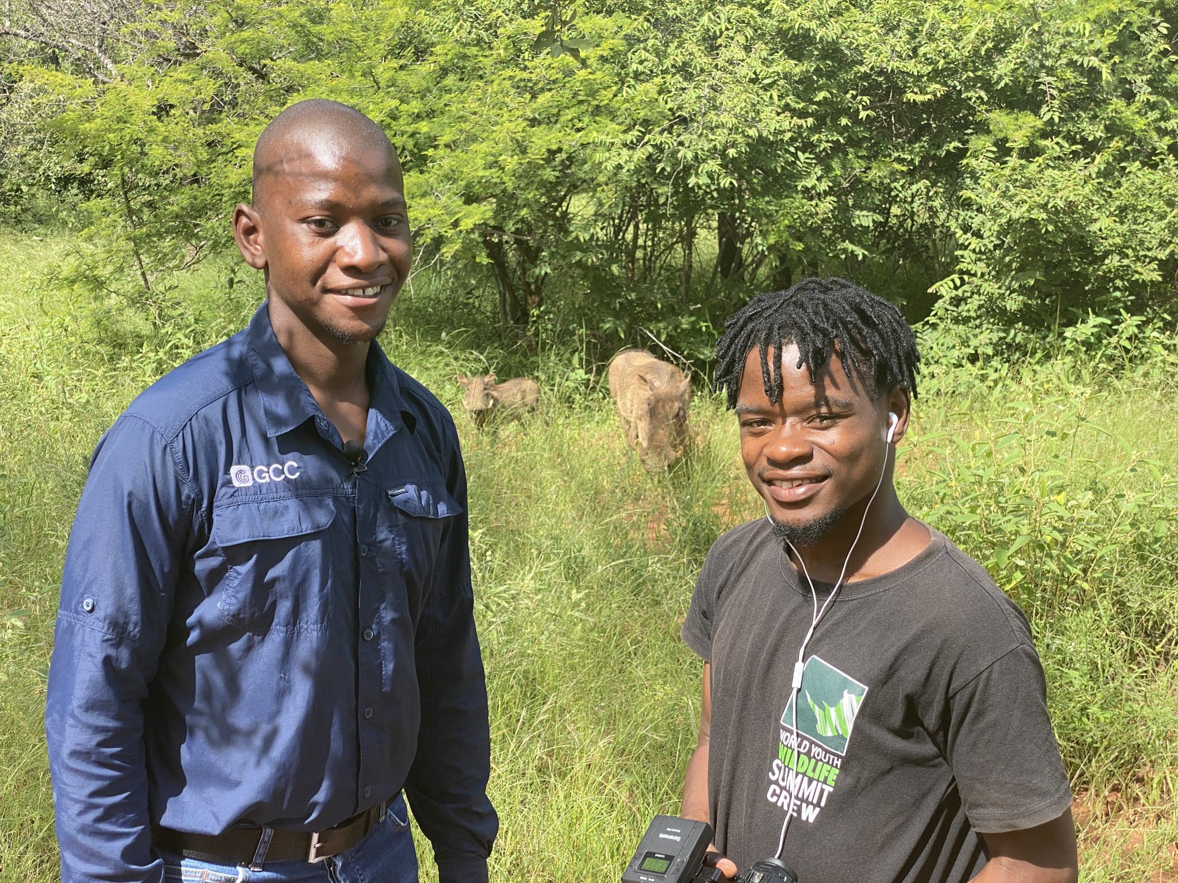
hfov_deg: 36.8
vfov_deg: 28.0
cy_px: 442
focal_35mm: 52
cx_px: 589
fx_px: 1770
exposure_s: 1/533
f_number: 2
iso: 20
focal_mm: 6
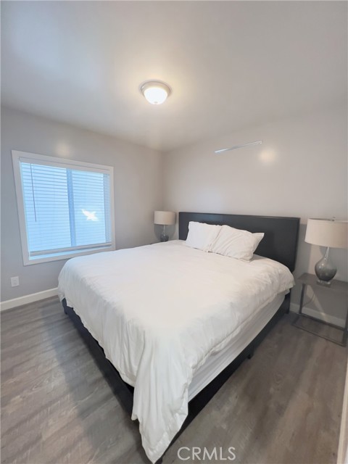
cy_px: 232
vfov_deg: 106.2
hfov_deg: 89.9
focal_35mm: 13
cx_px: 174
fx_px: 174
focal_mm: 1.57
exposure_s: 1/60
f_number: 1.8
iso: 160
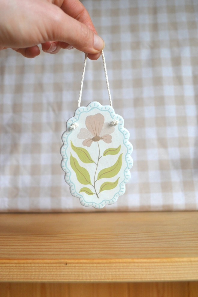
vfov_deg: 53.1
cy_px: 148
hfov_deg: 36.9
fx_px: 297
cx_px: 99
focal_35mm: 36
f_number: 4.2
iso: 400
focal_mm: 24
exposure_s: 1/80
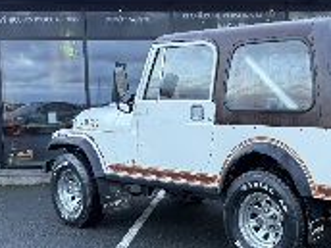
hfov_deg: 32.5
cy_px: 152
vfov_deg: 25.2
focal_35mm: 58
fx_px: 555
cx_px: 254
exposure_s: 1/116
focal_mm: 6.76
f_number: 1.78
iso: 200
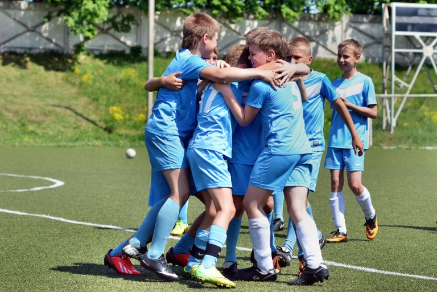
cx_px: 218
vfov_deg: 10.6
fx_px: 1566
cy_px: 146
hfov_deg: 15.9
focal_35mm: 129
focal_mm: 86
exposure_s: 1/1600
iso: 400
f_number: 5.6
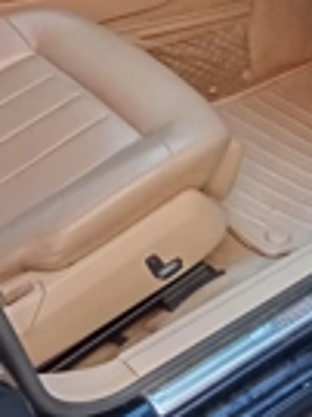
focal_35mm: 83
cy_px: 62
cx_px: 263
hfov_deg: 17.6
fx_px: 999
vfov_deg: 23.1
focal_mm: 2.78
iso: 160
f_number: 2
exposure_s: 1/100
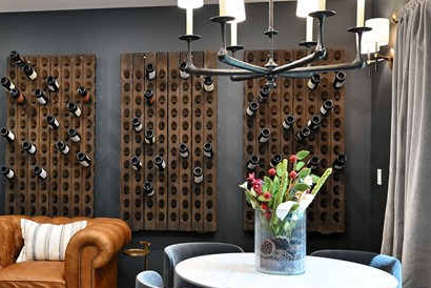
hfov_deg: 42.8
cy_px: 153
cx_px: 135
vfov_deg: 29.9
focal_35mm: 45
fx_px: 539
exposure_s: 1/15
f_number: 5.6
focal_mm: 17
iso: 400
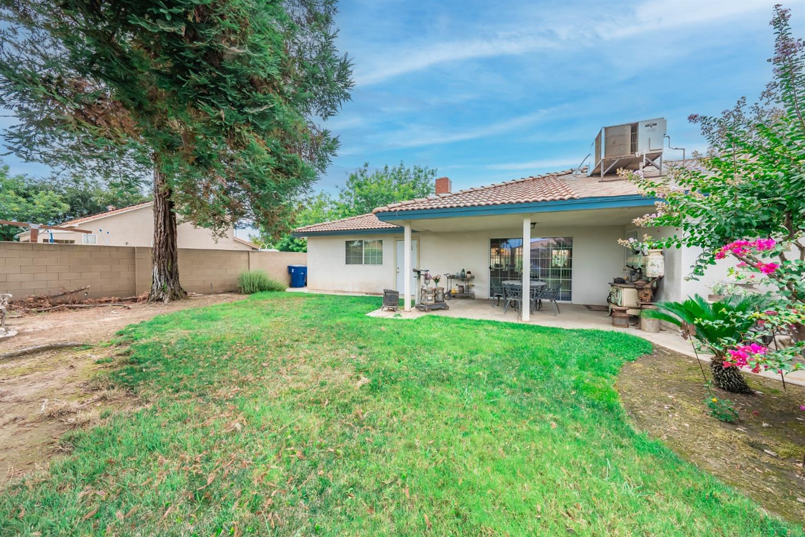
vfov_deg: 90.0
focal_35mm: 12
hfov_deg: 112.6
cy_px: 268
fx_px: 268
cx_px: 402
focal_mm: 12
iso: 200
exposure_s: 1/100
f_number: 8
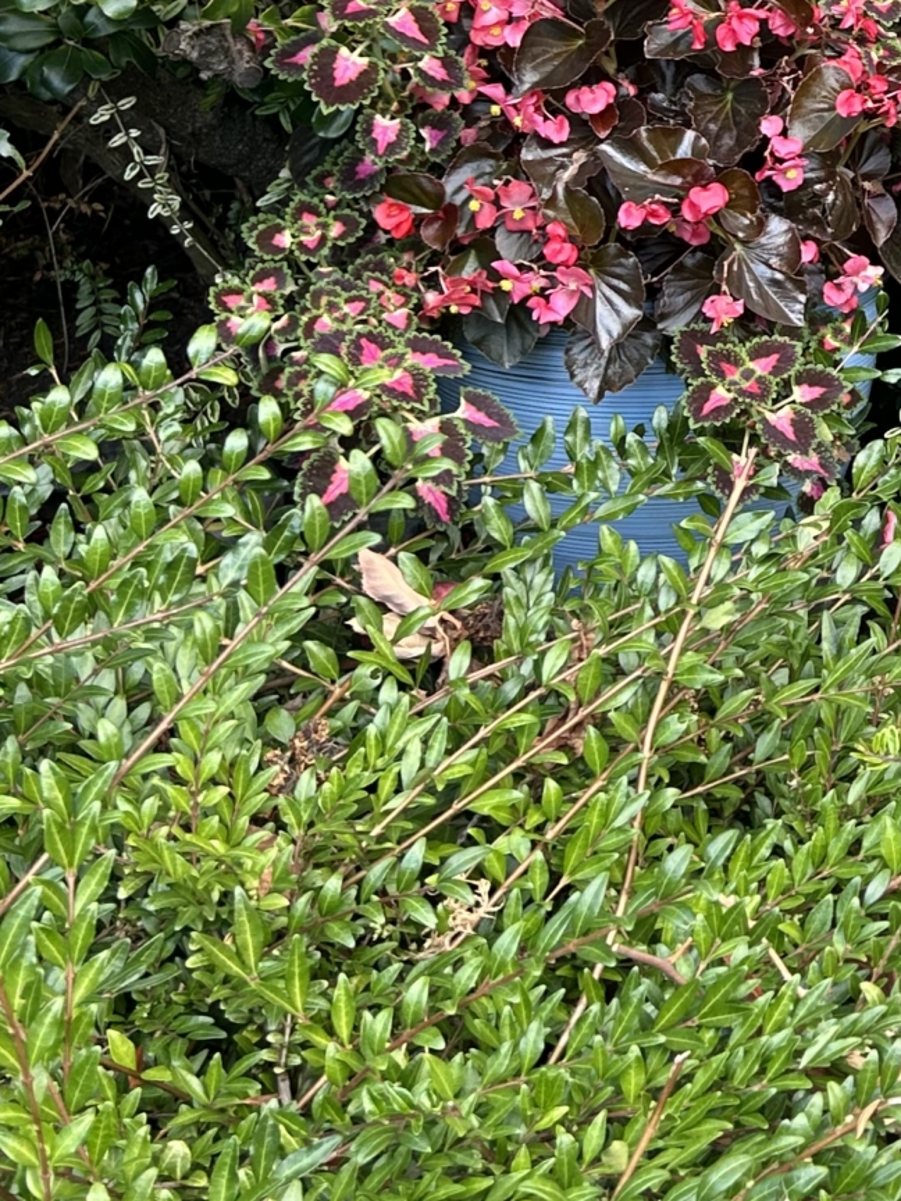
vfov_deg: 24.4
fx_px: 2672
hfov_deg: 17.4
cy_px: 63
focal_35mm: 77
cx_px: 1326
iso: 40
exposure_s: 1/121
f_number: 1.5
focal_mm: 5.7
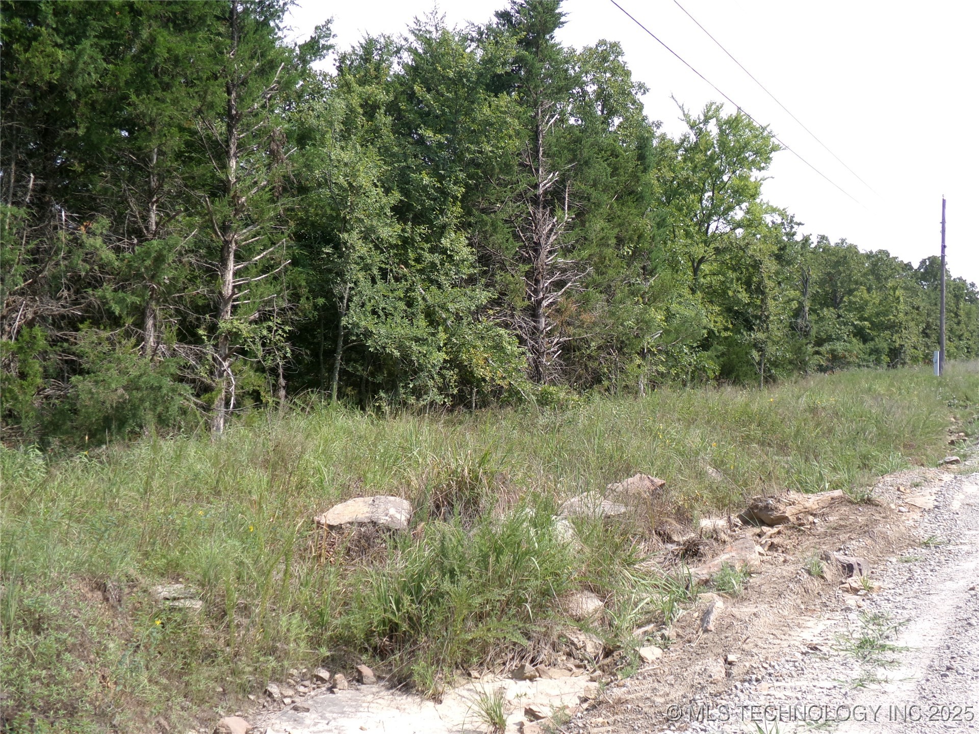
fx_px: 1046
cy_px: 367
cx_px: 490
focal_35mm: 37
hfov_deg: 50.1
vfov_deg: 38.7
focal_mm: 6.6
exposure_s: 1/400
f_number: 4
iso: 100
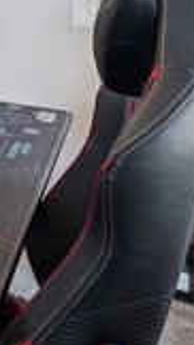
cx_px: -207
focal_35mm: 66
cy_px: -75
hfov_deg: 14.7
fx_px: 604
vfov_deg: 27.8
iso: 400
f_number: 8
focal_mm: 16
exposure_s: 1/15
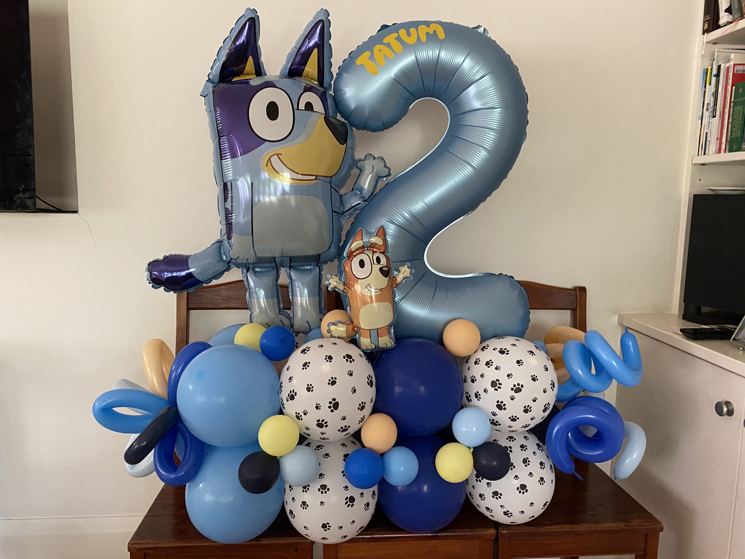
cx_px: 372
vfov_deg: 53.1
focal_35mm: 26
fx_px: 560
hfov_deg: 67.3
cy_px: 280
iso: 500
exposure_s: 1/60
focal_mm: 4.25
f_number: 1.8
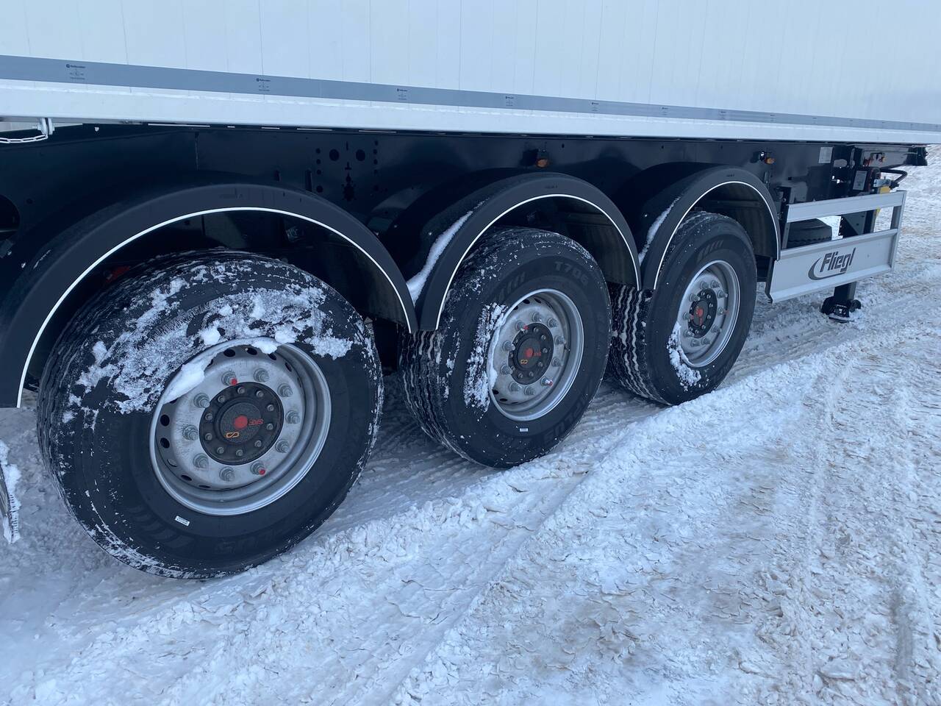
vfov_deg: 53.1
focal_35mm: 26
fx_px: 707
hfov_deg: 67.3
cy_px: 353
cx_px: 470
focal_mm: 4.25
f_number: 1.8
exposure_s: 1/225
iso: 32
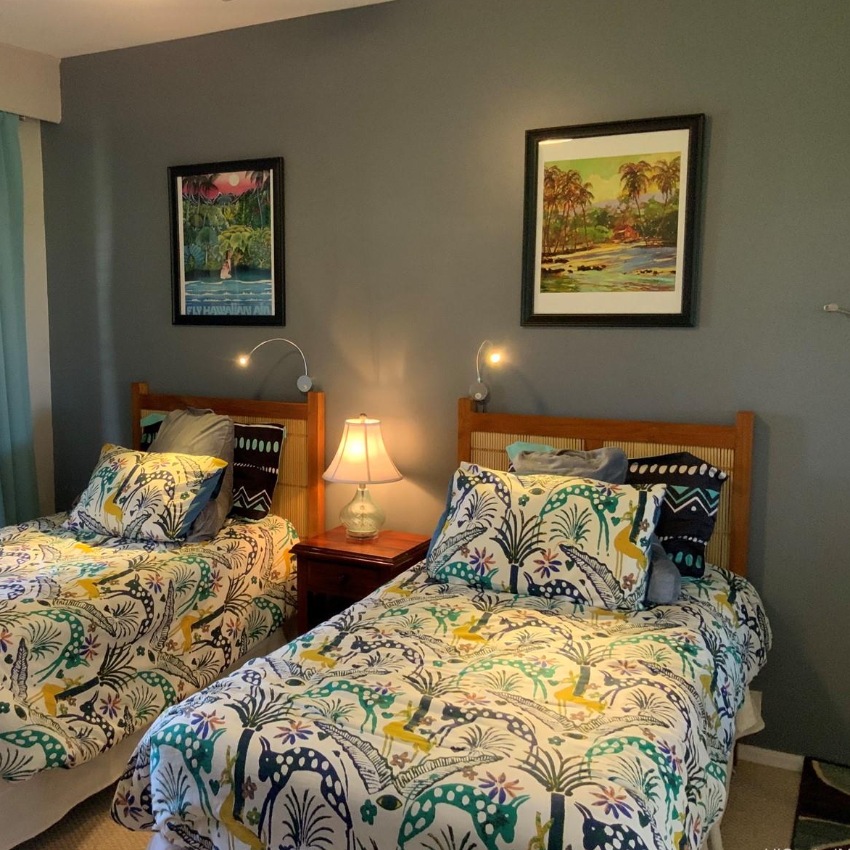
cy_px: 427
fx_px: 972
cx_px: 292
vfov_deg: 47.2
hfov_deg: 46.6
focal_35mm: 35
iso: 250
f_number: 1.8
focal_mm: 3
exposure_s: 1/60
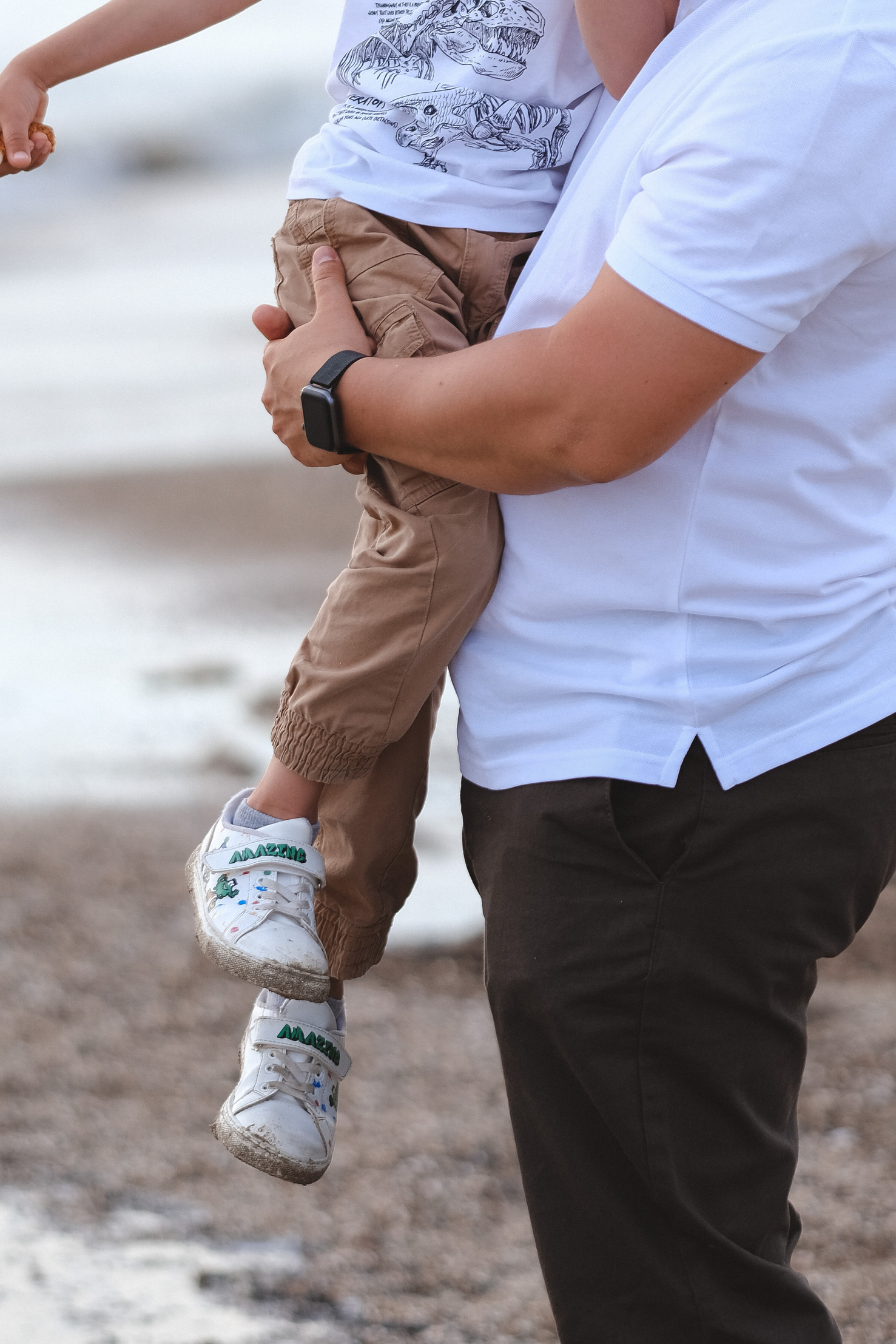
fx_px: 8734
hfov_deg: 5.9
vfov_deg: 8.8
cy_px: 410
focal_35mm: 234
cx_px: 512
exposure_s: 1/1250
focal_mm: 90
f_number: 2
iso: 160
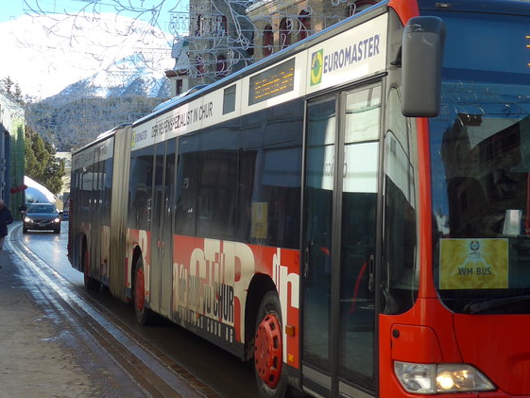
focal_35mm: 62
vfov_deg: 23.5
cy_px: 131
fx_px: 949
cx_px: 350
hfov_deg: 31.0
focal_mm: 6
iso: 80
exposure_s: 1/640
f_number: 2.8
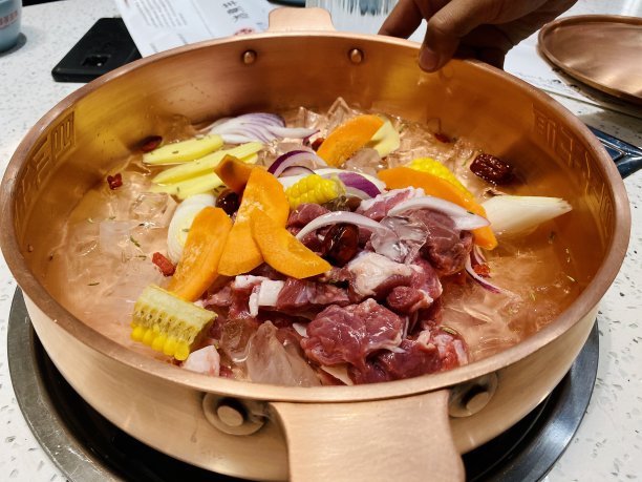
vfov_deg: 53.1
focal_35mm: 26
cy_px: 241
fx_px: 482
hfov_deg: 67.3
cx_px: 321
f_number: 1.8
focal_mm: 4.25
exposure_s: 1/121
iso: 80
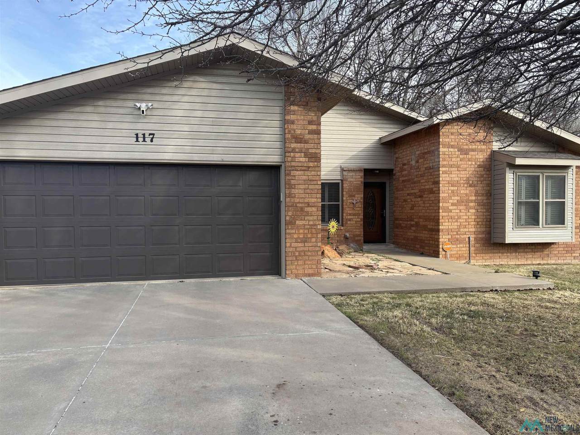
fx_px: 436
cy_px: 218
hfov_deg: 67.3
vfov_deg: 53.1
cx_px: 290
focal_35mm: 26
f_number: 1.6
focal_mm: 5.96
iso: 50
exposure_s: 1/697
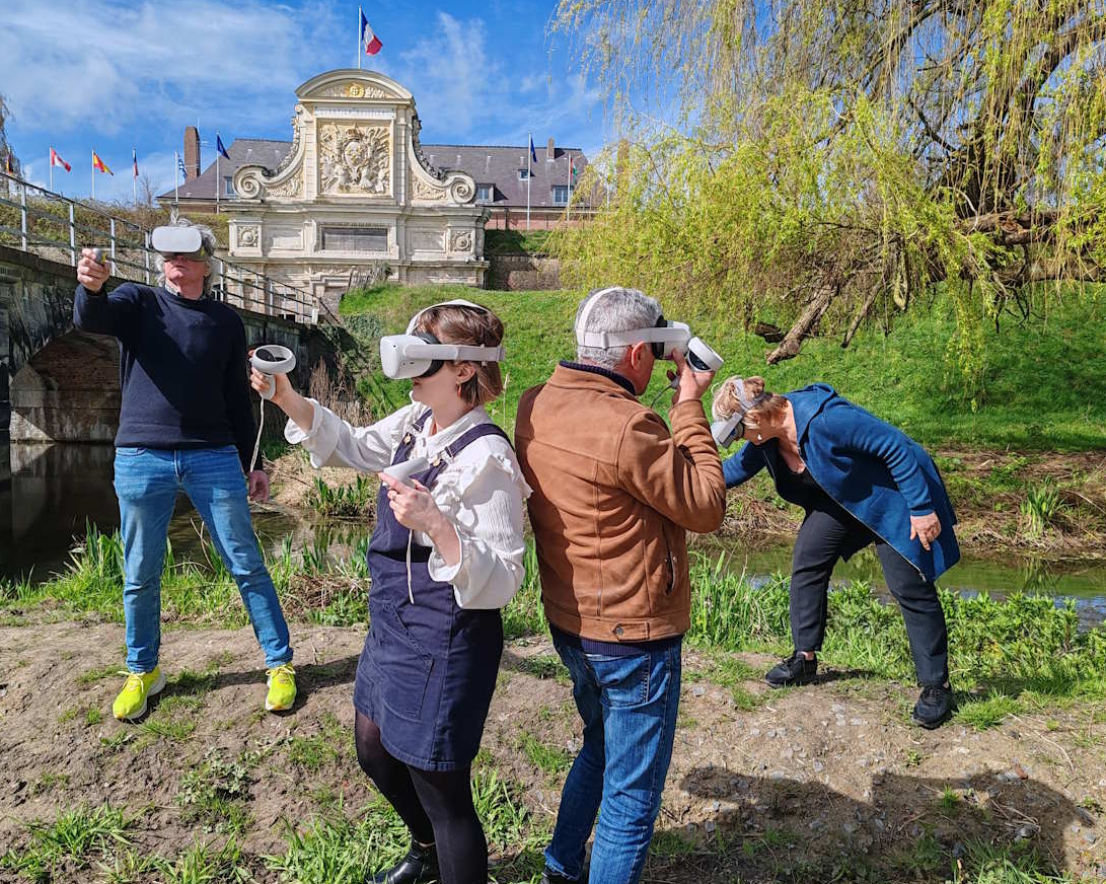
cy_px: 452
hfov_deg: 60.5
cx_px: 552
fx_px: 949
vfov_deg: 49.9
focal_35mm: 29
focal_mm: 6.12
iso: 80
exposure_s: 1/1250
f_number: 1.9
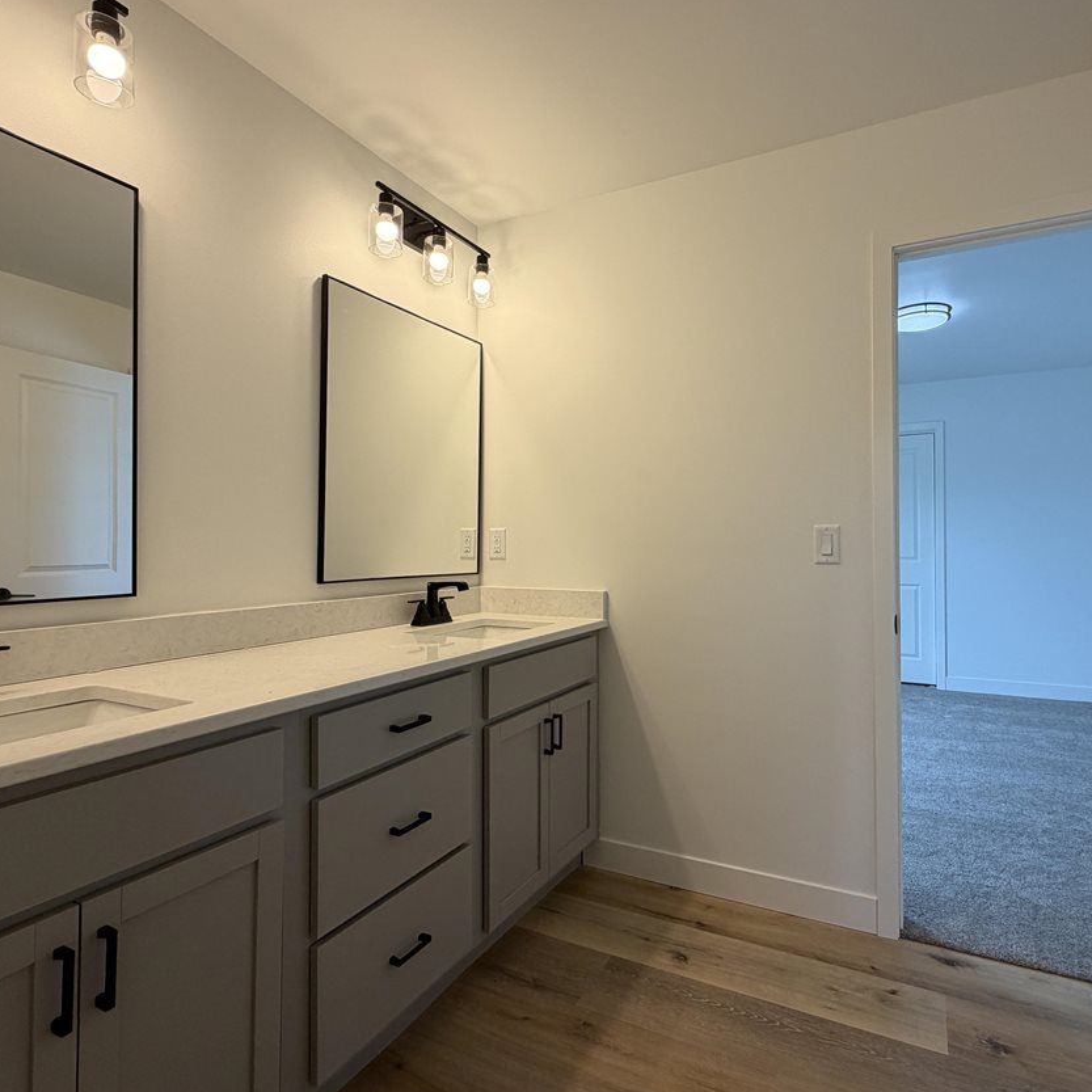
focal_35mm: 19
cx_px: 599
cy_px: 537
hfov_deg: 77.5
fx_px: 678
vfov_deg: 77.7
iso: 64
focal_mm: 2.22
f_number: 2.2
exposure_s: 1/120
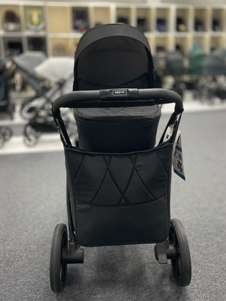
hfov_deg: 53.1
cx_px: 113
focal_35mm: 26
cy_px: 150
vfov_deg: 67.3
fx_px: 226
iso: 200
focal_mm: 4.2
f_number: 1.6
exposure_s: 1/50
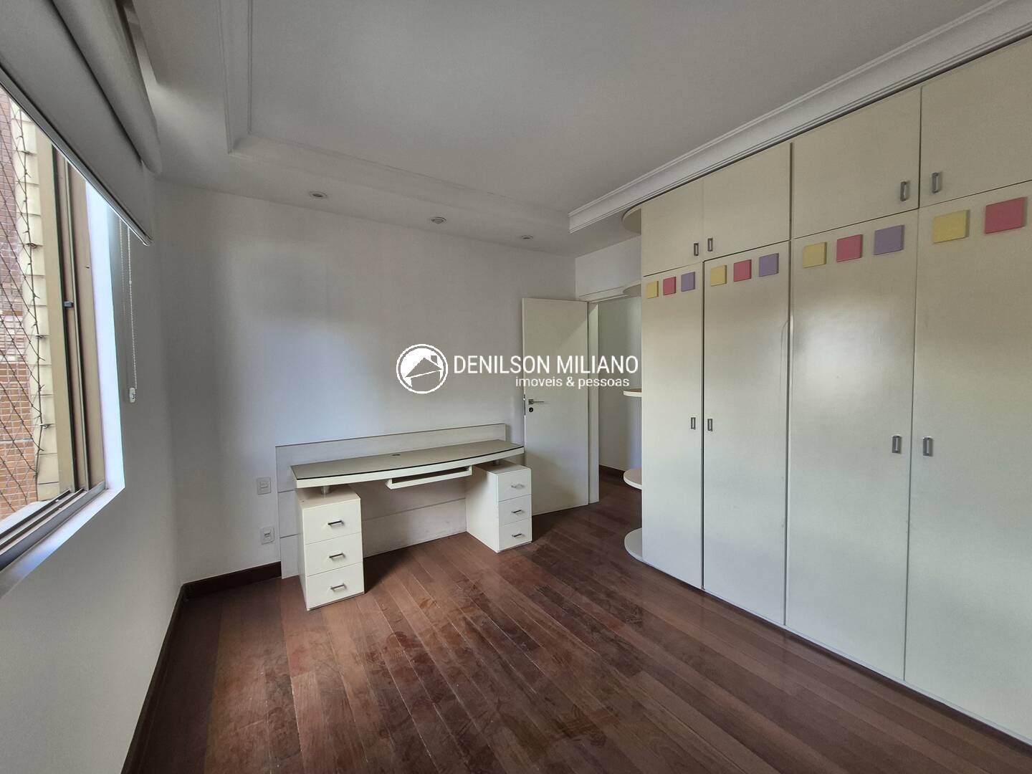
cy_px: 387
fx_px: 388
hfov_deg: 106.2
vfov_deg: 89.9
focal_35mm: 13
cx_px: 516
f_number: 2.2
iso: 80
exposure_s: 1/60
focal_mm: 1.74
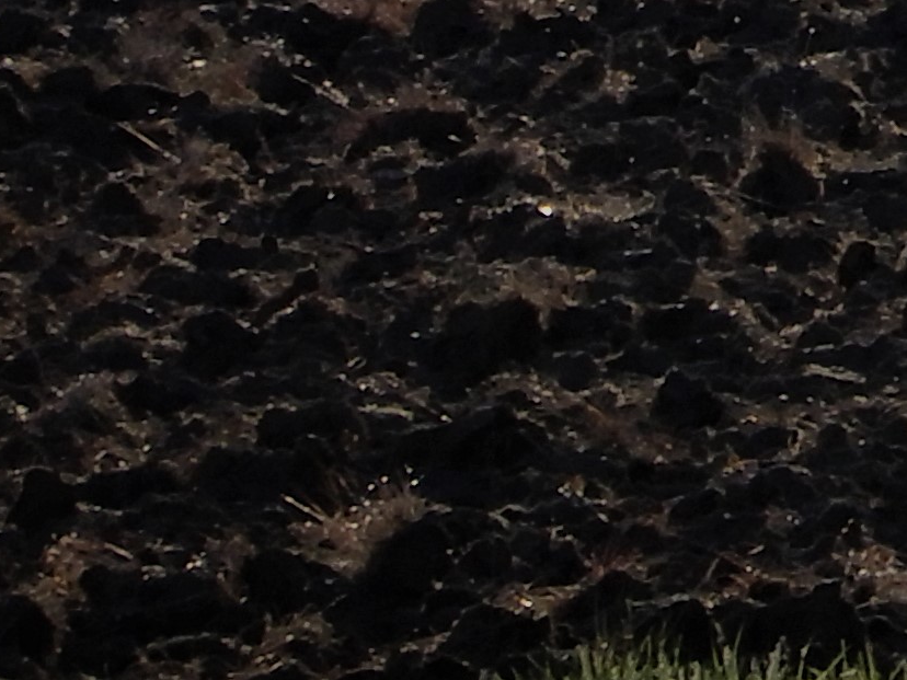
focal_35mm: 2191
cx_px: 2653
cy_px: -1115
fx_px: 57408
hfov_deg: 0.9
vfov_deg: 0.7
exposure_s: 1/320
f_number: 6.3
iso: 80
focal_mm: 62.4
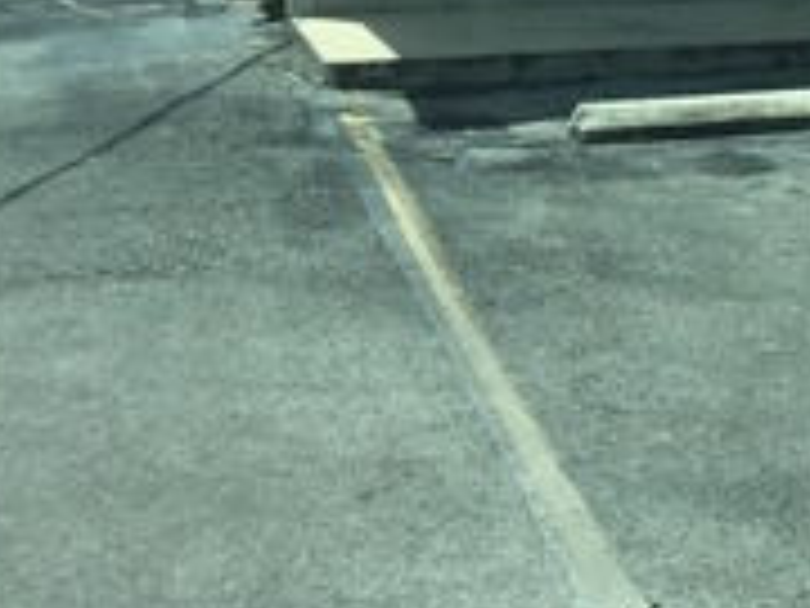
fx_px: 2410
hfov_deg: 17.9
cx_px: 1048
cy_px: -306
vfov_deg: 13.5
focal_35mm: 103
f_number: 2.2
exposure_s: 1/732
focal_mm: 4.15
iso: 32
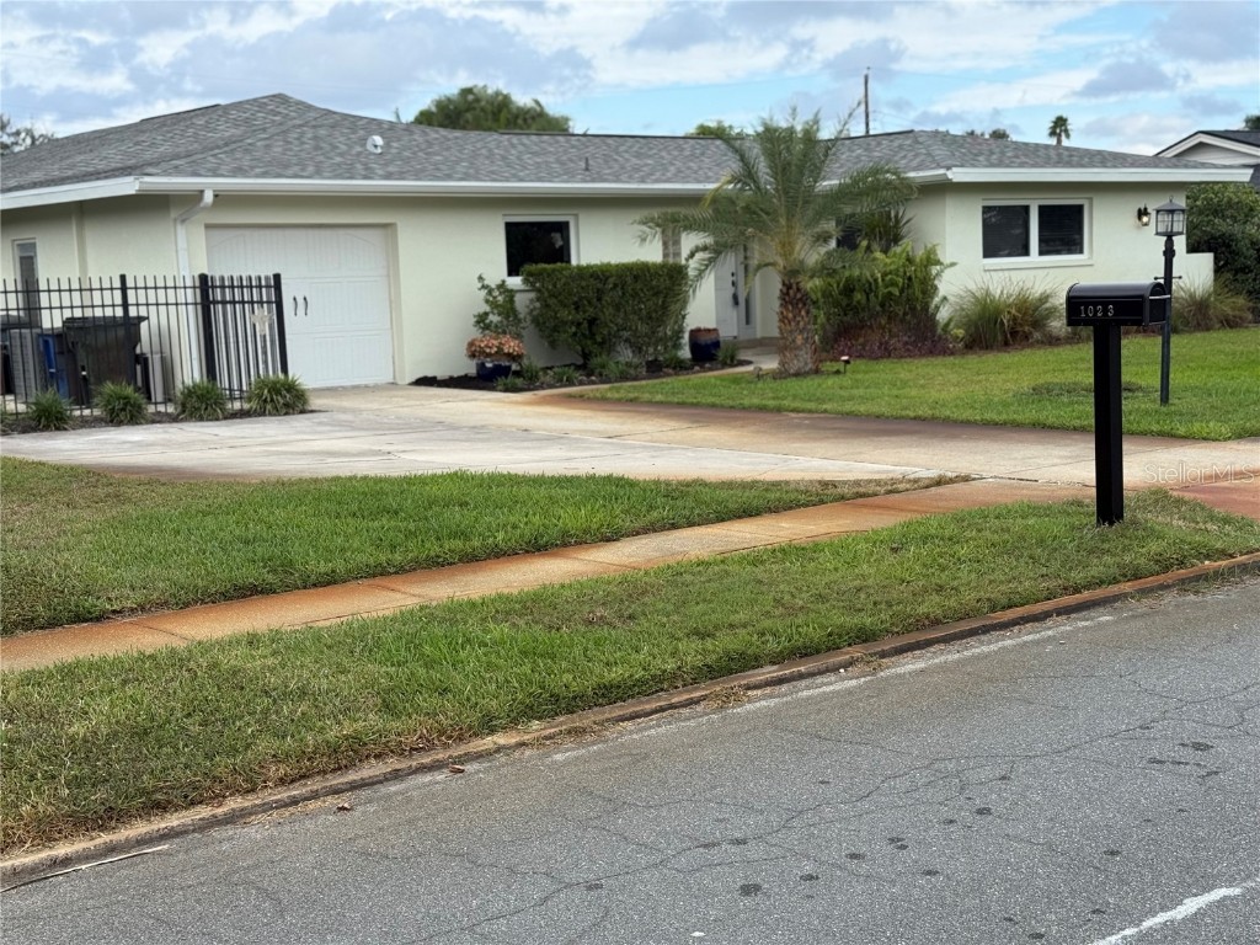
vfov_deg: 30.3
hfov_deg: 39.7
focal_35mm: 48
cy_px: 472
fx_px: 1747
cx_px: 630
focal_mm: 6.76
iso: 64
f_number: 1.78
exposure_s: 1/1642
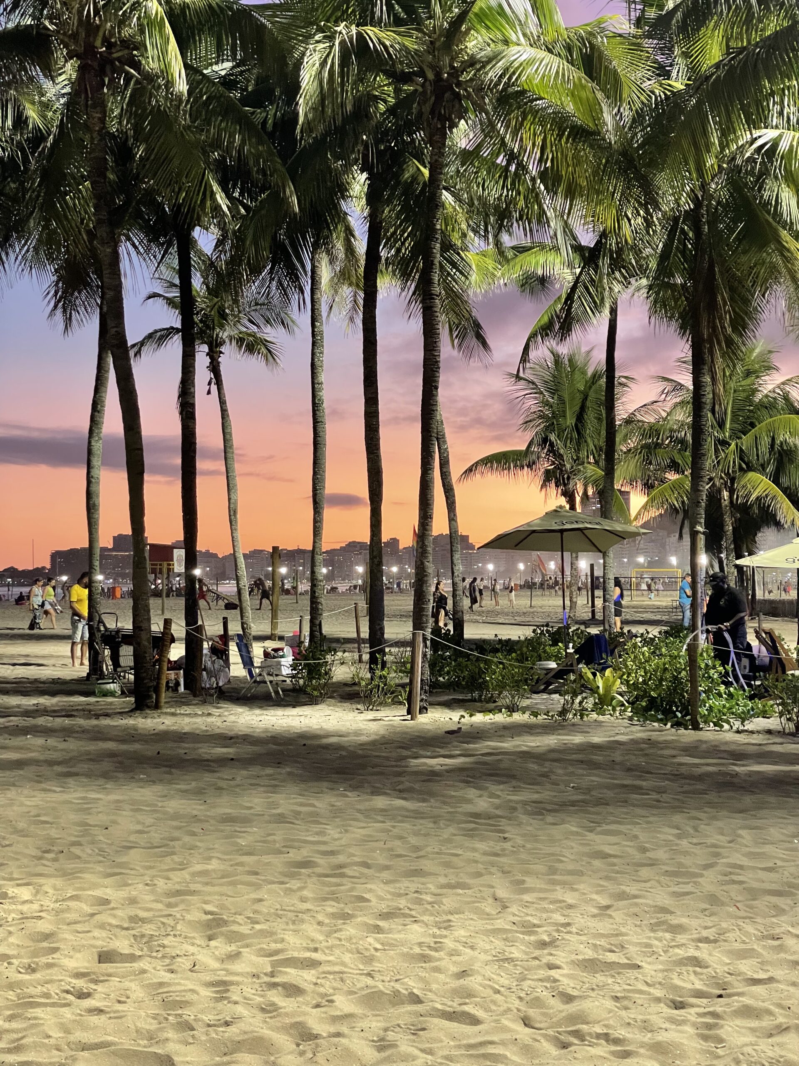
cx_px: 400
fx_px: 1600
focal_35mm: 52
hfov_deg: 28.0
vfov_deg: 36.8
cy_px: 533
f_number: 2
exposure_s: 1/60
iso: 400
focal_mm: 6
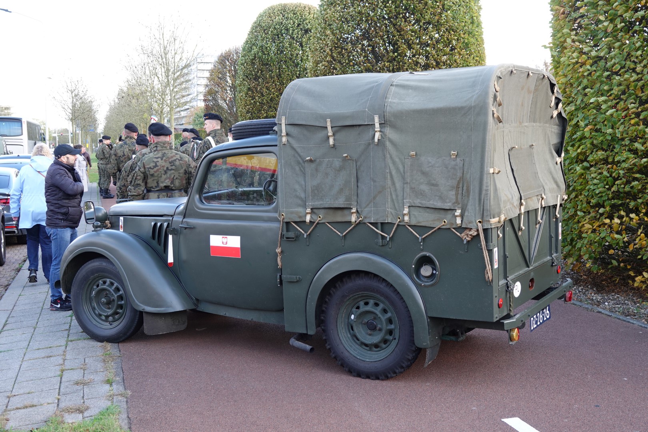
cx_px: 324
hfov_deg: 44.5
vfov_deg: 30.5
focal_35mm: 44
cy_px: 216
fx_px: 792
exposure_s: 1/80
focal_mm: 16.31
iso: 100
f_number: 3.2
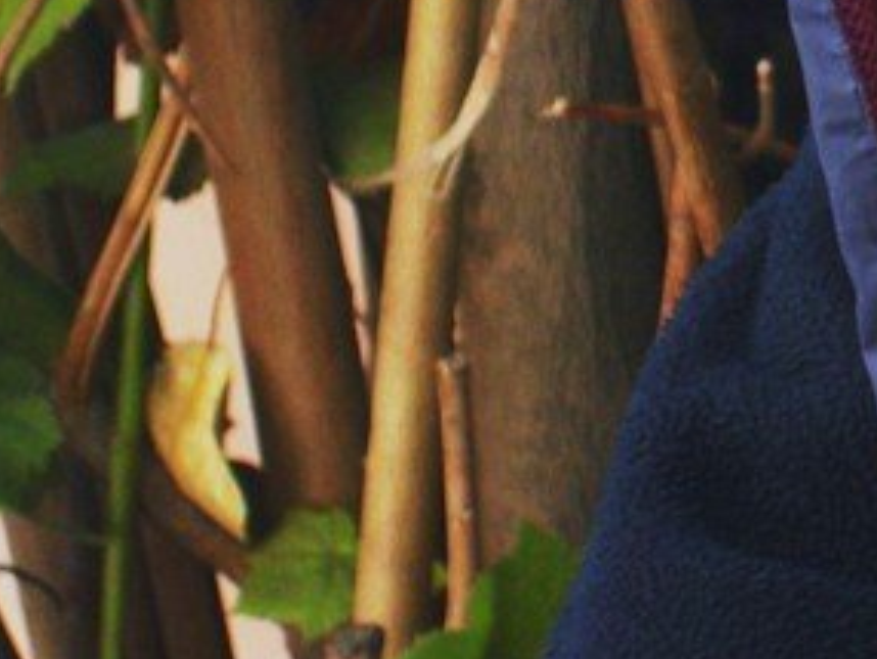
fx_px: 8621
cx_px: 1294
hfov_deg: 5.8
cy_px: -291
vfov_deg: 4.4
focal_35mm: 340
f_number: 4.8
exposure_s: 1/100
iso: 200
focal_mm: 19.7
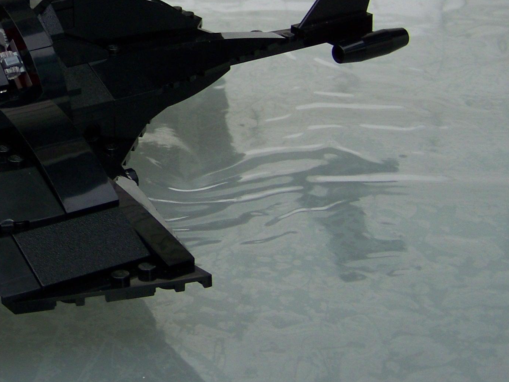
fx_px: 1250
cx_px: 2
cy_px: 52
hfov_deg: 22.2
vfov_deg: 17.2
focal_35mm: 85
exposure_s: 1/250
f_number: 2.8
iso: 64
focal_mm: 6.3
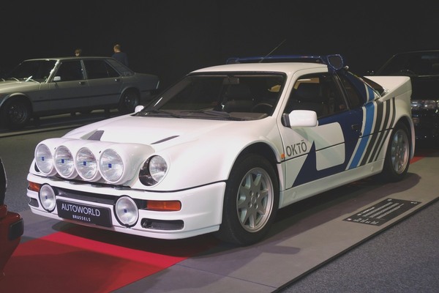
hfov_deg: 38.9
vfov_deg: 26.5
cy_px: 146
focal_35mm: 51
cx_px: 220
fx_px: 622
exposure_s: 1/60
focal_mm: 19.1
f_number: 3.2
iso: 500
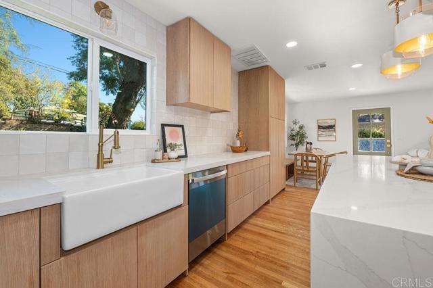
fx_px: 180
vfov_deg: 77.3
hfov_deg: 100.4
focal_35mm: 15
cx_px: 216
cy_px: 144
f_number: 6.3
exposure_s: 1/10
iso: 100
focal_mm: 15
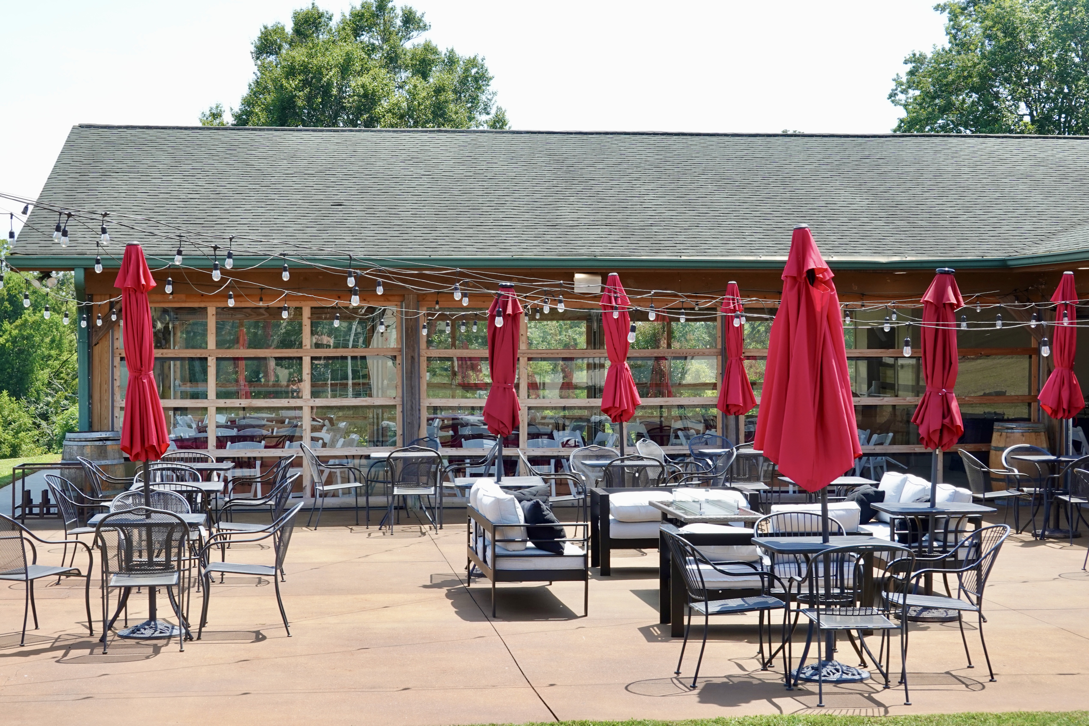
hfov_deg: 33.4
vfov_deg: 22.6
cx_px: 544
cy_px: 363
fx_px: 1815
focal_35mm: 60
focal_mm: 22
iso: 125
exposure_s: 1/200
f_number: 5.6
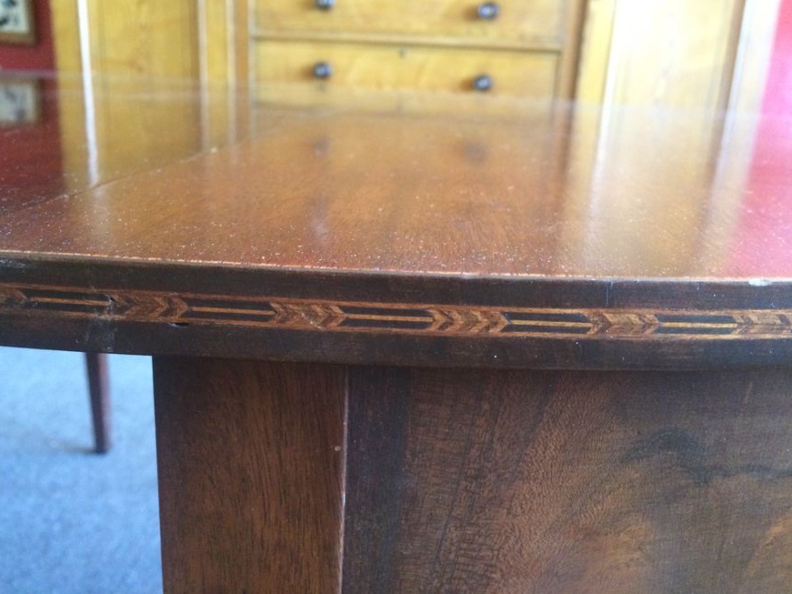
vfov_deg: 45.4
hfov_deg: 58.3
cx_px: 385
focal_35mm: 31
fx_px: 709
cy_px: 291
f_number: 2.2
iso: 320
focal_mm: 4.12
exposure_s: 1/15
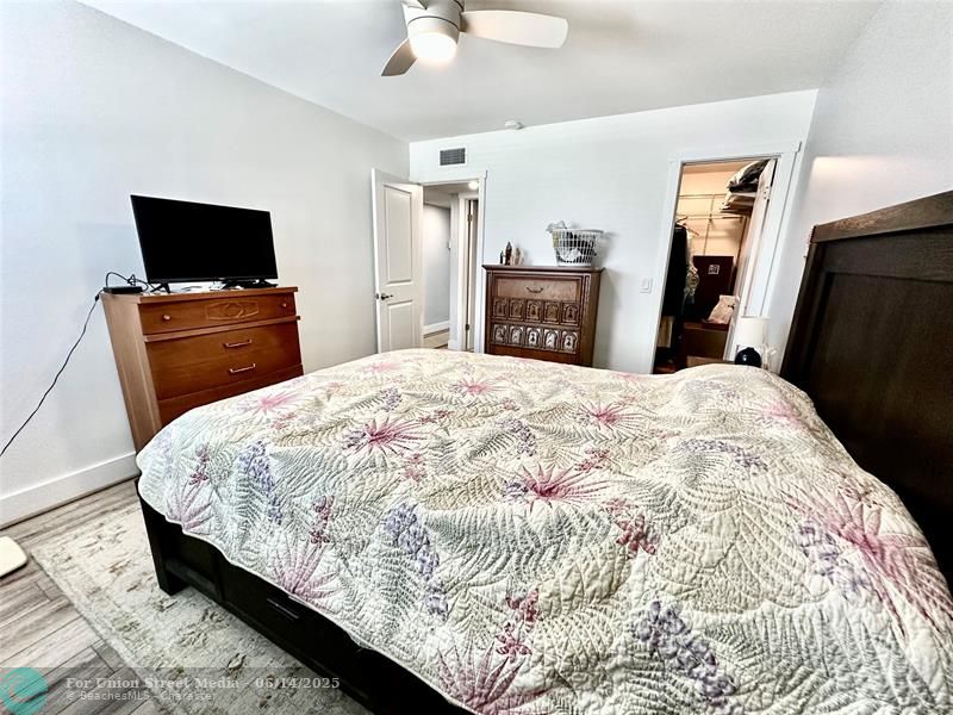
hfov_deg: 102.1
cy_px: 358
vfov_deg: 85.7
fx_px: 385
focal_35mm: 14
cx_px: 476
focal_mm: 2.22
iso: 200
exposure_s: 1/120
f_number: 2.2
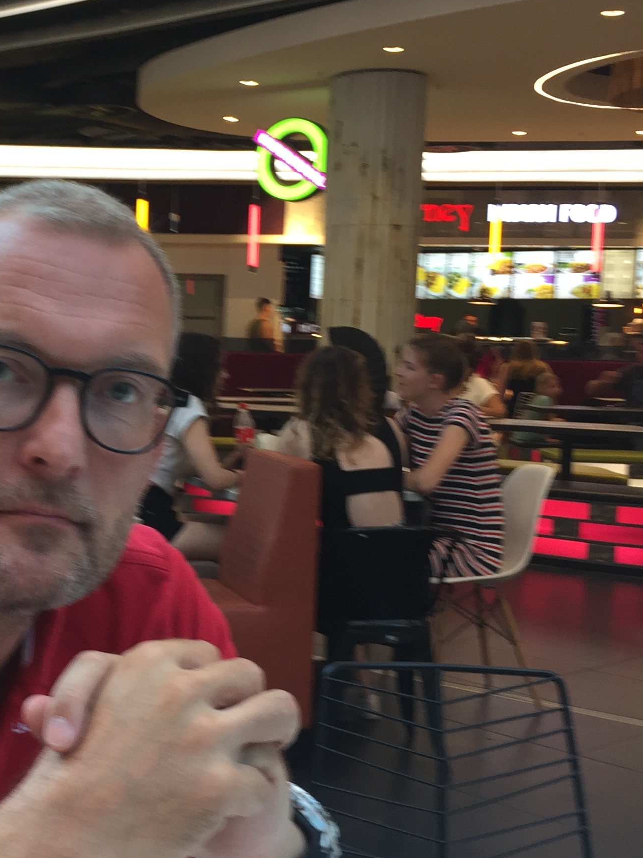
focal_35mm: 55
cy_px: 457
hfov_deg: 25.5
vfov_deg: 34.9
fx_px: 1362
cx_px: 38
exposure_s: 1/50
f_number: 2.2
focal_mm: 4.15
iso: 40
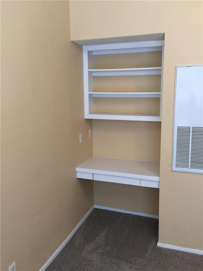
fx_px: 227
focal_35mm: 29
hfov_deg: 48.2
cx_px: 102
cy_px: 136
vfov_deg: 61.7
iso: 64
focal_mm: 4.15
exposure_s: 1/15
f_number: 2.2
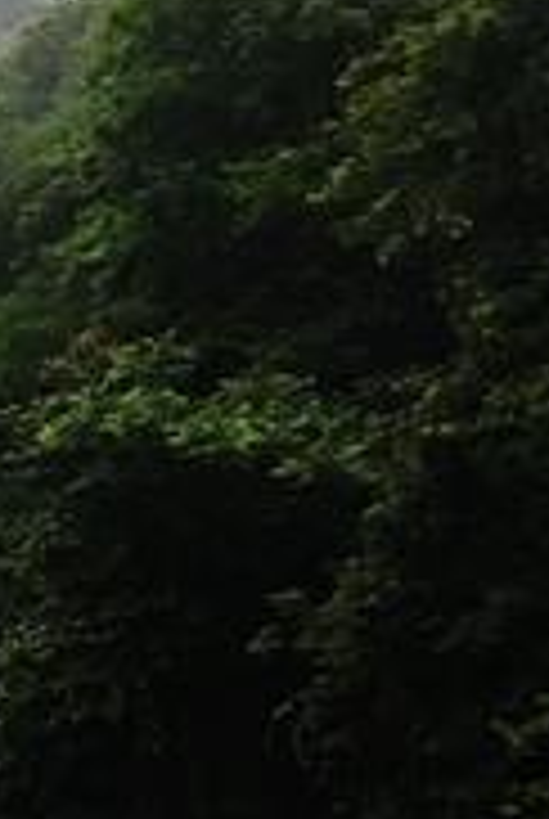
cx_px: -518
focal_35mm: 91
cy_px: 250
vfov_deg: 22.2
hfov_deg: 13.2
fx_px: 2074
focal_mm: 4.15
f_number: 2.2
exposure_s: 1/120
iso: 40
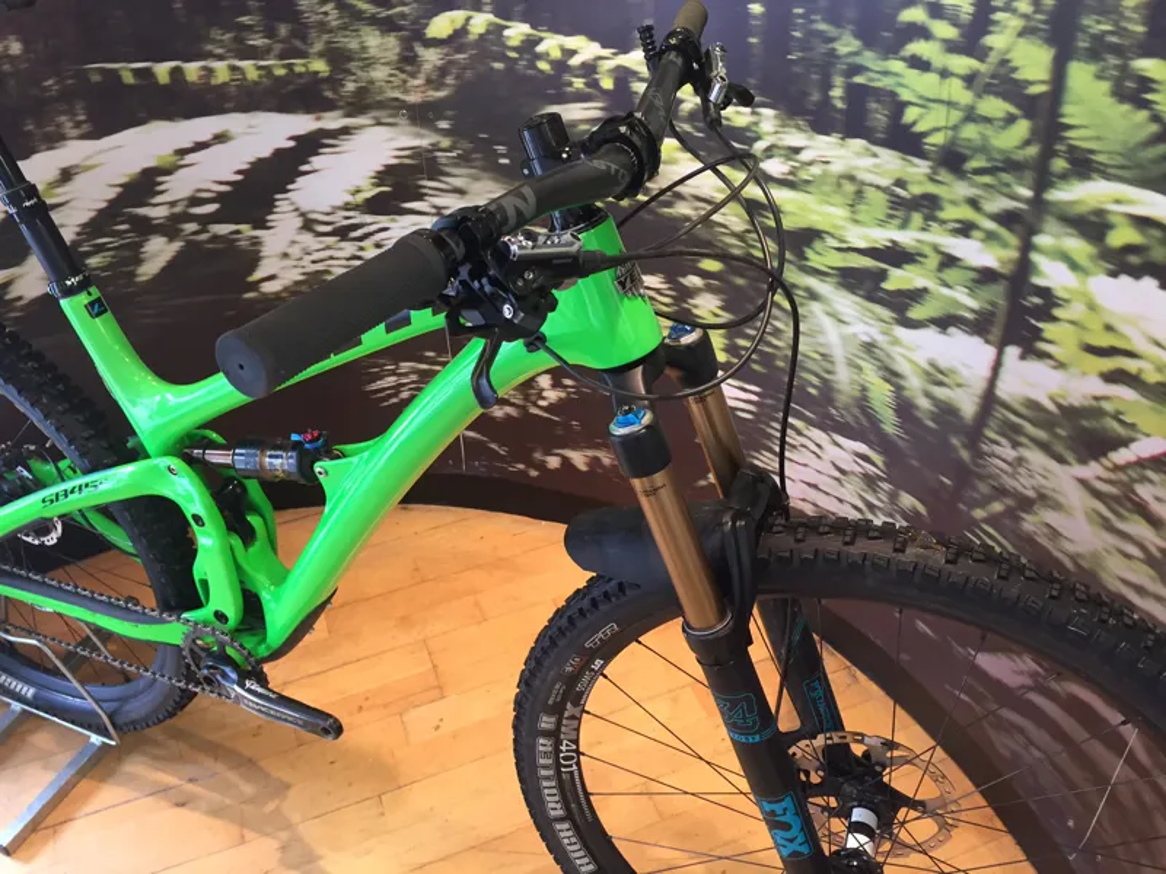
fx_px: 977
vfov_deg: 48.2
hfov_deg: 61.7
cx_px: 583
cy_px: 437
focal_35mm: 29
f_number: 2.2
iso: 125
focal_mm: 4.15
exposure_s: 1/33
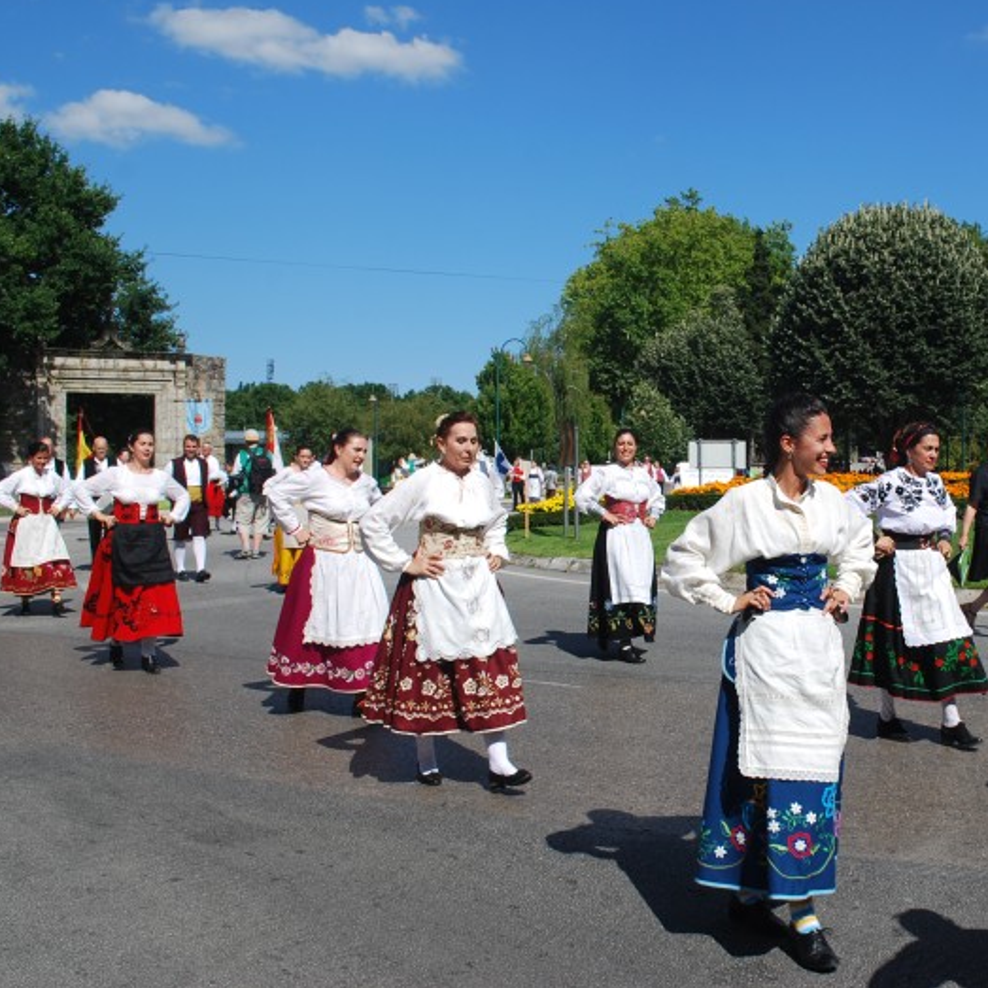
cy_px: 483
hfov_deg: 38.4
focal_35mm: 43
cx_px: 716
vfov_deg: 39.2
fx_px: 1389
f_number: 8
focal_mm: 22
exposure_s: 1/250
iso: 100
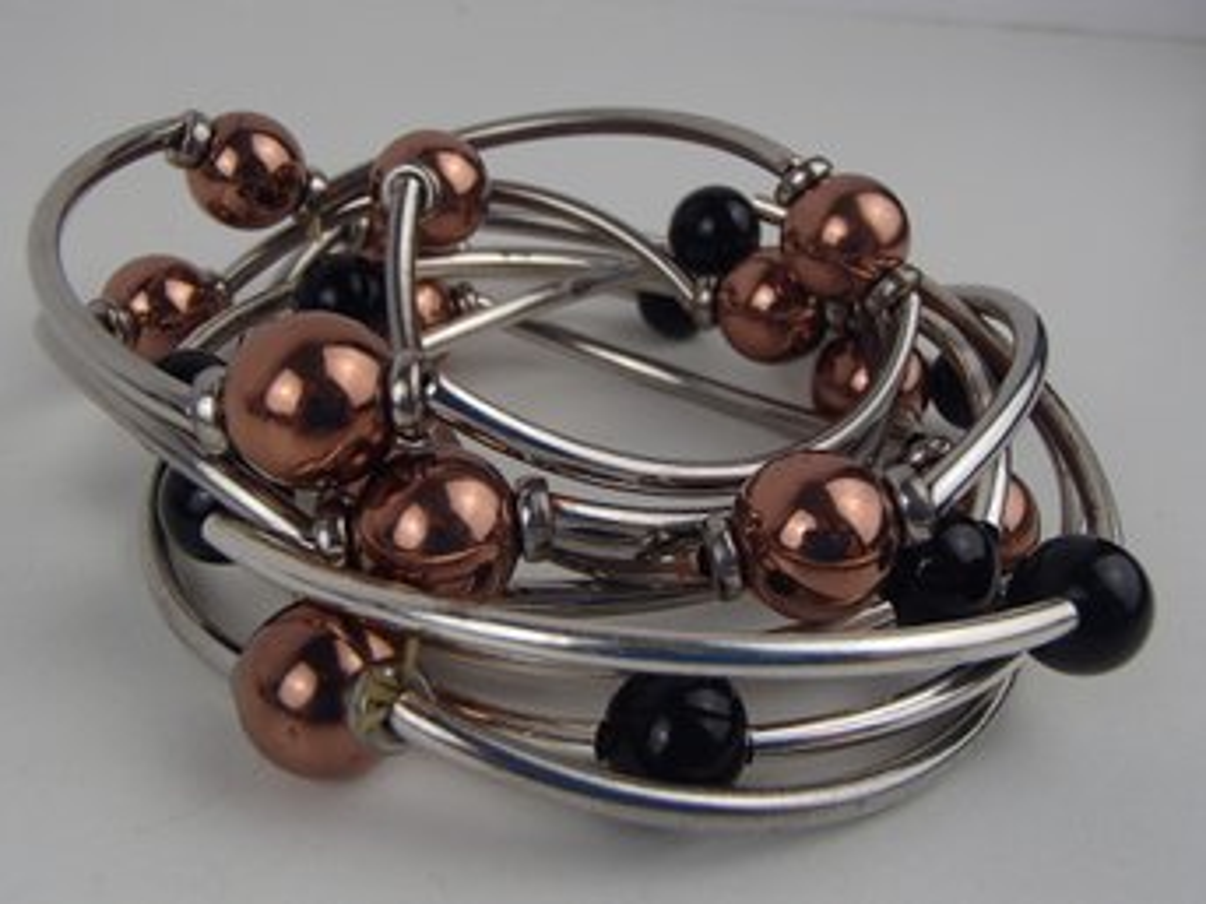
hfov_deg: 50.2
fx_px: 1289
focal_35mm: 37
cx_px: 603
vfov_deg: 38.6
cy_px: 452
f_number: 4.7
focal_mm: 6.64
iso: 200
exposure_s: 1/160
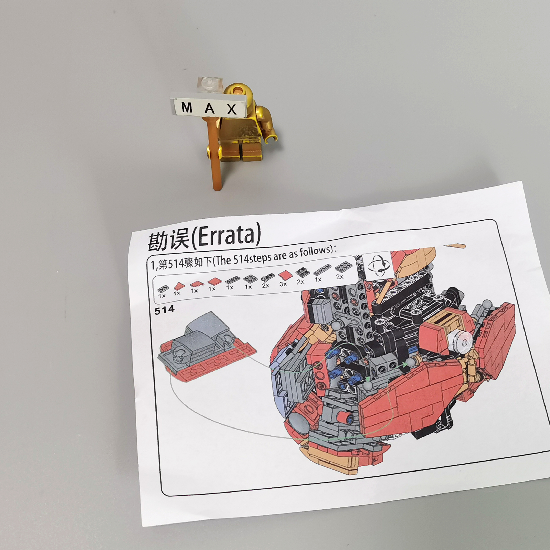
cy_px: 278
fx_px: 881
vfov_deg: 34.7
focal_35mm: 49
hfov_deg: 34.6
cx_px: 323
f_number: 1.8
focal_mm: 5.58
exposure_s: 1/100
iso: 160
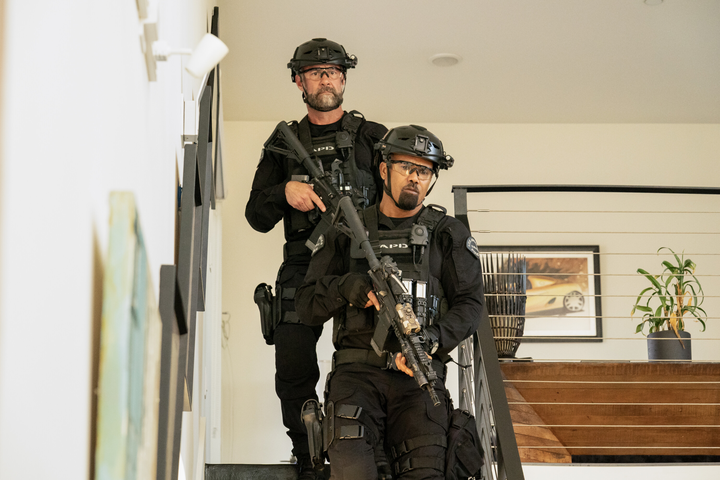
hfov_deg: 18.9
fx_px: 2160
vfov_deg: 12.7
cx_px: 360
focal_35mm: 108
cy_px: 240
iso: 12800
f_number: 6.3
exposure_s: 1/250
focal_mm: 108
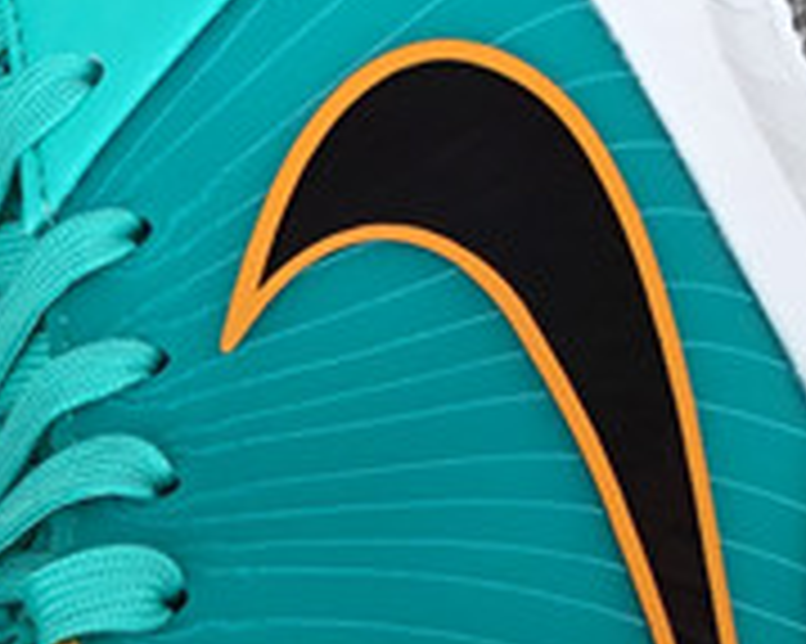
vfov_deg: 10.1
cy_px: 453
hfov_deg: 12.2
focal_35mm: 152
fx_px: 3624
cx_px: -302
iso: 25
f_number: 2.4
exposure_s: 1/397
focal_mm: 3.3
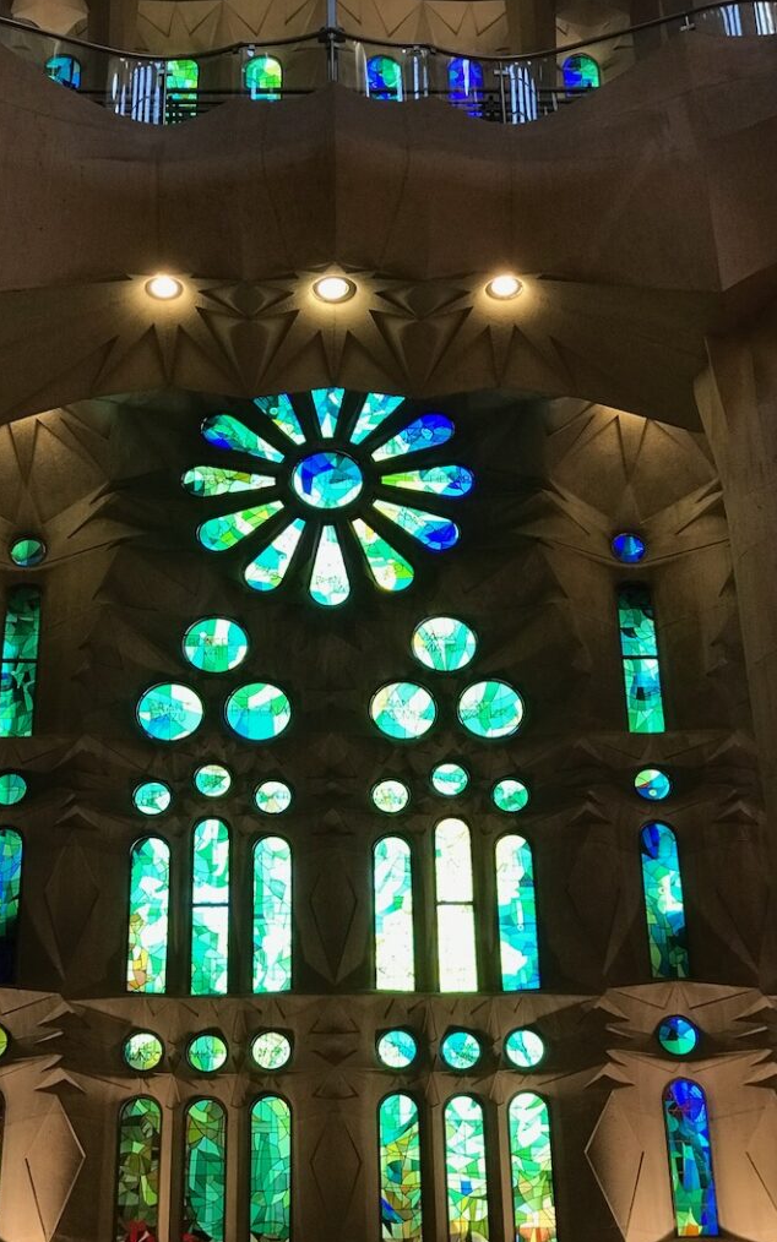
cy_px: 621
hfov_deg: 21.3
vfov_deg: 33.5
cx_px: 346
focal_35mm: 61
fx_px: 2066
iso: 100
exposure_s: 1/50
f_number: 2.8
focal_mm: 6.6
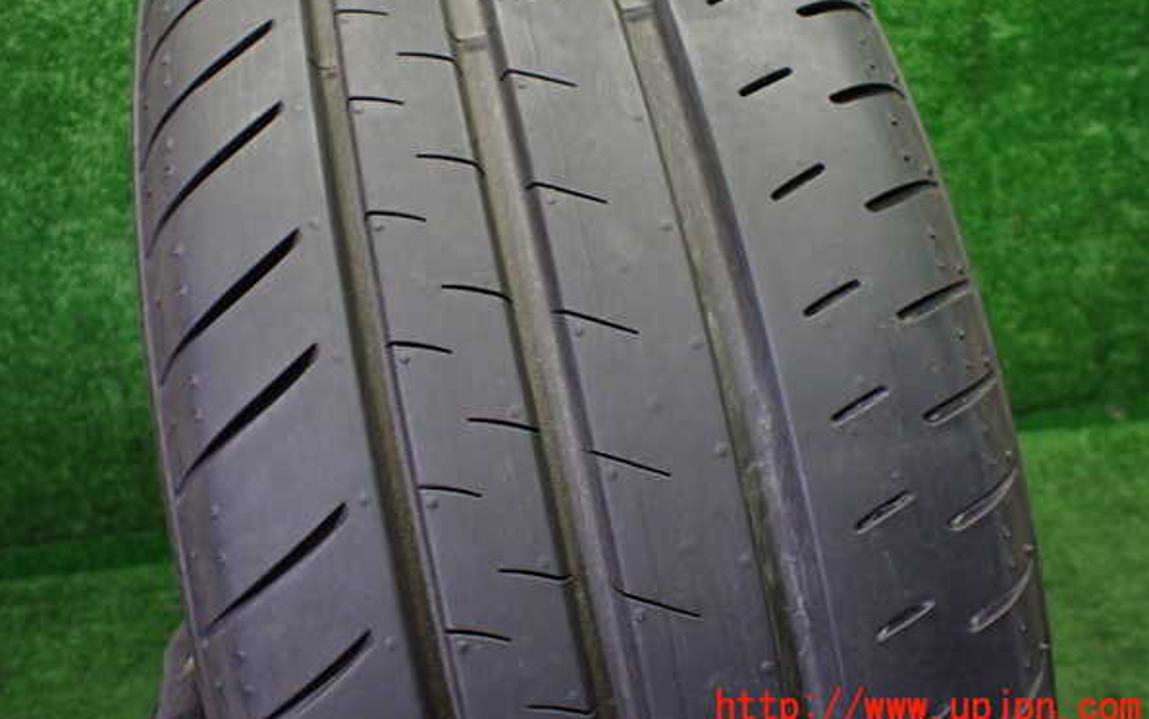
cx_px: 573
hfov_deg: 59.6
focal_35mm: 32
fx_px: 1002
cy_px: 299
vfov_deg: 39.3
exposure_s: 1/125
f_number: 2.3
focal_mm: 5.4
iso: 640
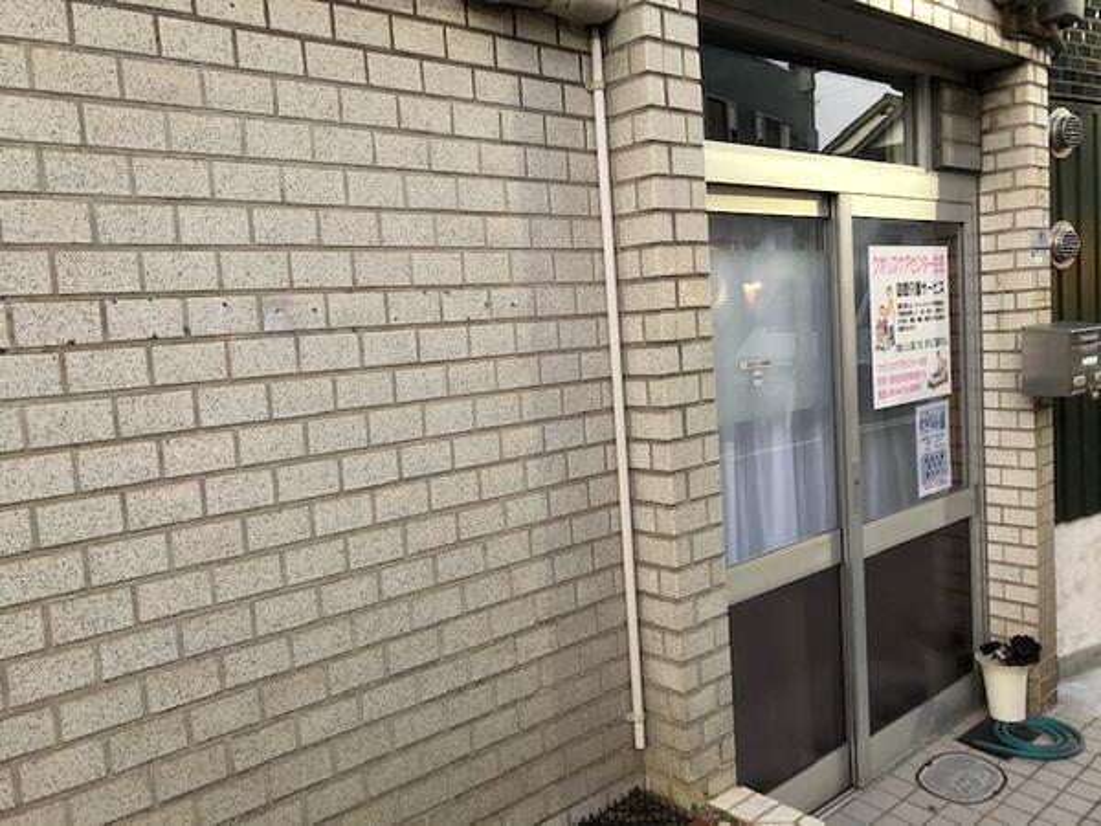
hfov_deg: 63.4
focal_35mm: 28
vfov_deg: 49.7
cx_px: 550
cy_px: 413
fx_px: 891
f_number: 1.8
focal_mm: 3.99
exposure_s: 1/8
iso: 100
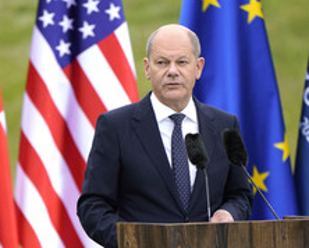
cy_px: 208
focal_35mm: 716
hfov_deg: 2.7
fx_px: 6554
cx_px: 95
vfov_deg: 2.2
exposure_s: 1/640
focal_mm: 376
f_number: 5.6
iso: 500
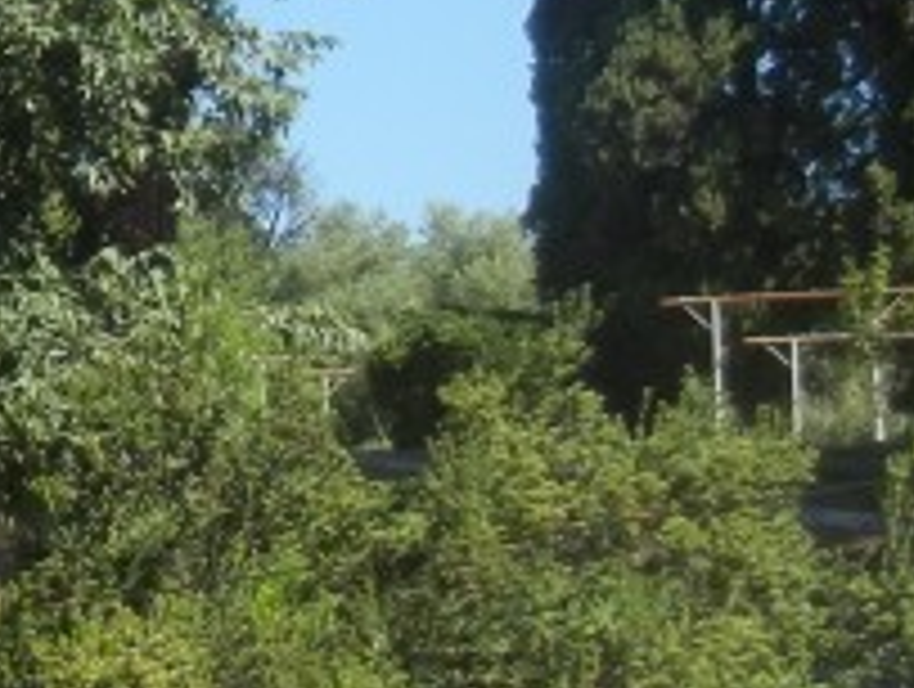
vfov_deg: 9.8
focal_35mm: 151
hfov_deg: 12.3
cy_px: 148
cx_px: -545
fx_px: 3994
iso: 160
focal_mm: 5.4
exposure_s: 1/760
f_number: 3.5
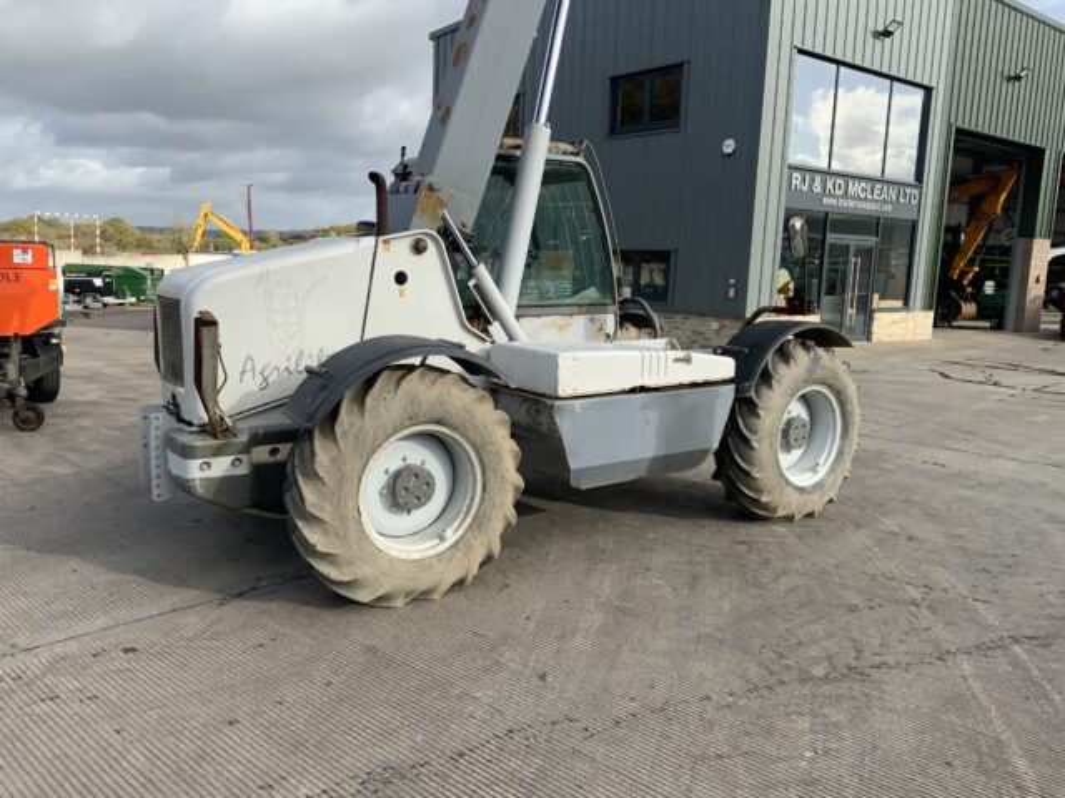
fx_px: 892
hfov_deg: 61.7
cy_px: 399
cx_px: 532
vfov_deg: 48.2
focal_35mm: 29
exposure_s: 1/1221
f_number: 1.8
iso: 16
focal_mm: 3
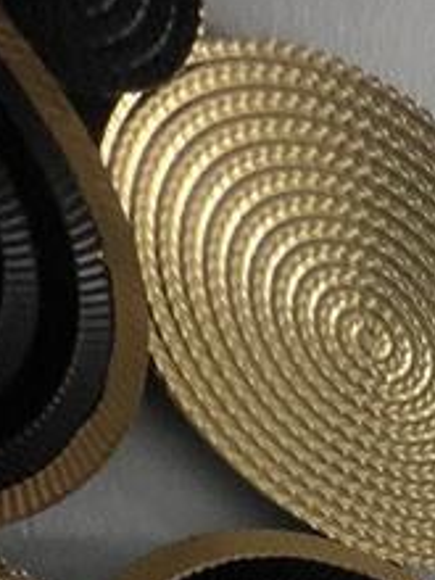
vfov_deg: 16.2
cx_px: 1168
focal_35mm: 71
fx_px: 1190
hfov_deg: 12.8
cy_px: 1313
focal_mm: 1.57
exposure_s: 1/120
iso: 50
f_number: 1.8
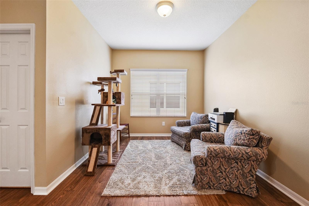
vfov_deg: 81.2
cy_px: 103
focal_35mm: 14
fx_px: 120
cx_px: 154
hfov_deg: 104.3
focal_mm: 14
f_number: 8
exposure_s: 1/20
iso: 400
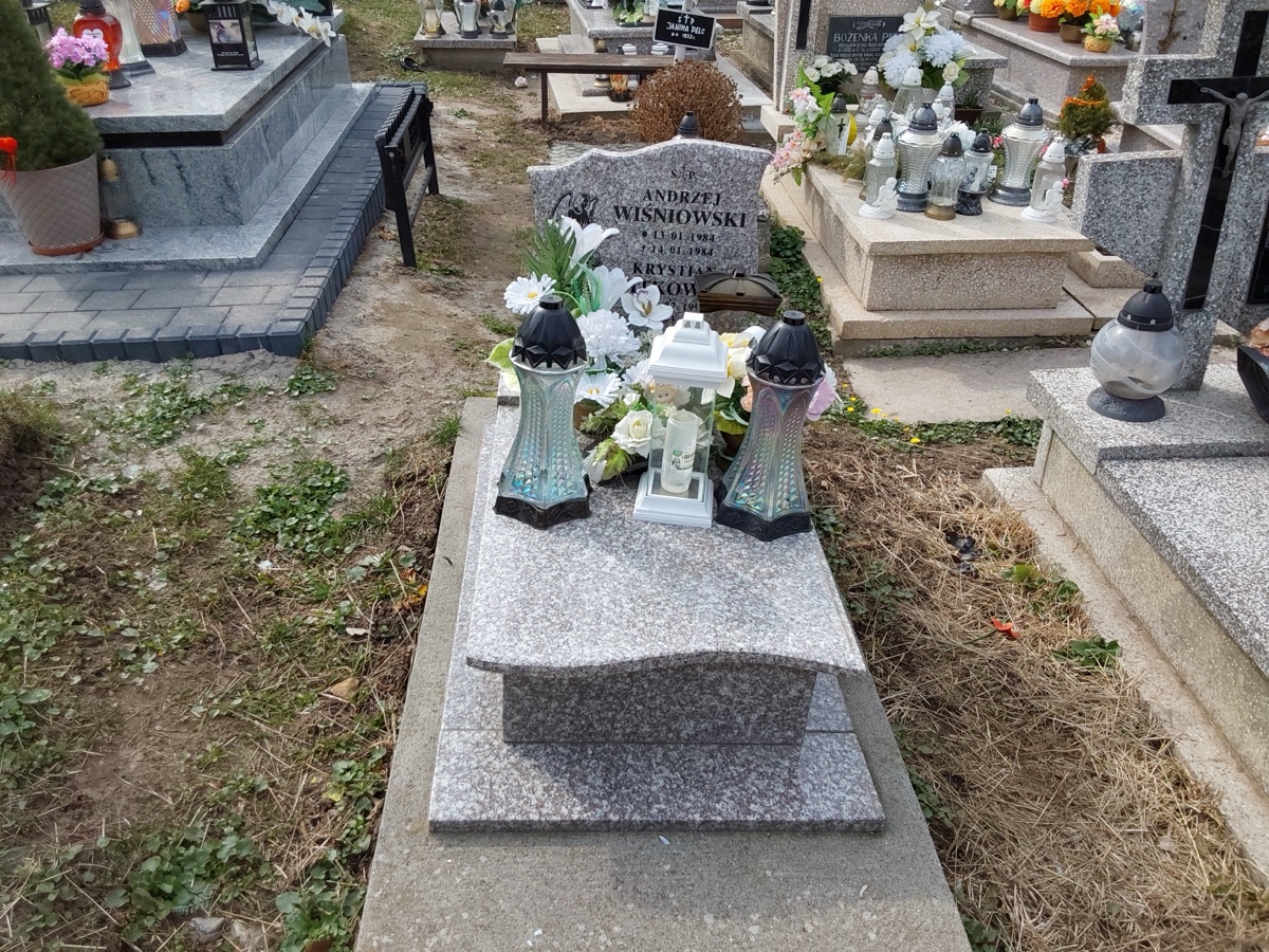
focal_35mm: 28
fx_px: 1026
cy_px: 476
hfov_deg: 63.4
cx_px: 634
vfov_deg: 49.7
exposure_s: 1/1262
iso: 50
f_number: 1.9
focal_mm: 2.91
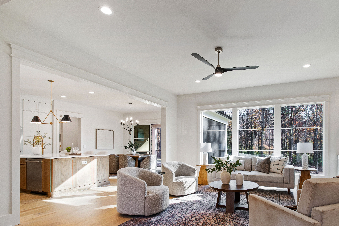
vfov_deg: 63.6
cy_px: 141
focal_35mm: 19
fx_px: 179
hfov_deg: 85.5
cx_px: 208
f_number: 8
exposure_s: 1/5
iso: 100
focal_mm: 10
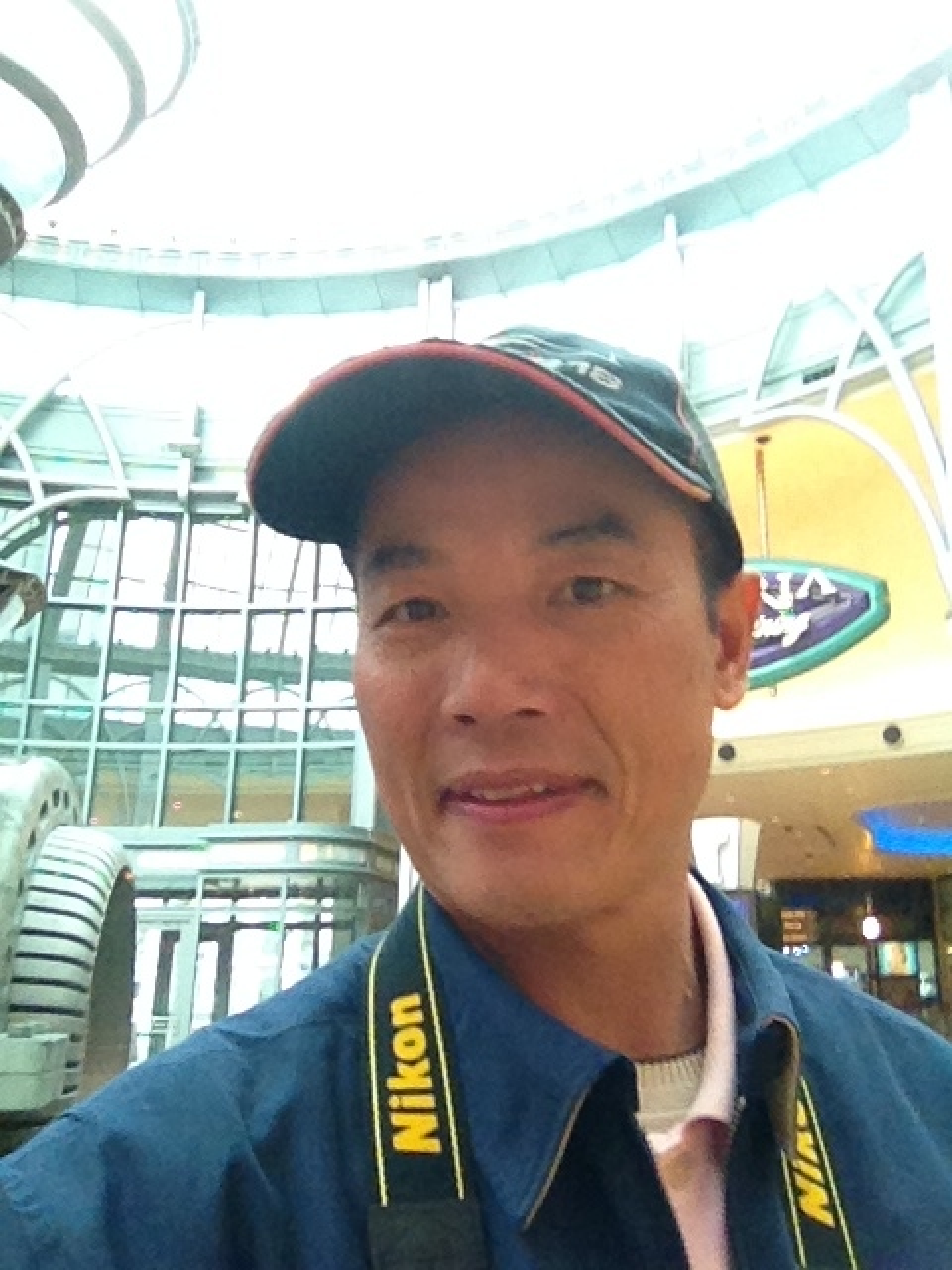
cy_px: 635
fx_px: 1283
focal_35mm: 35
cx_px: 476
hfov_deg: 40.7
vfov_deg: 52.6
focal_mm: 1.85
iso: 250
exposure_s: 1/120
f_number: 2.4
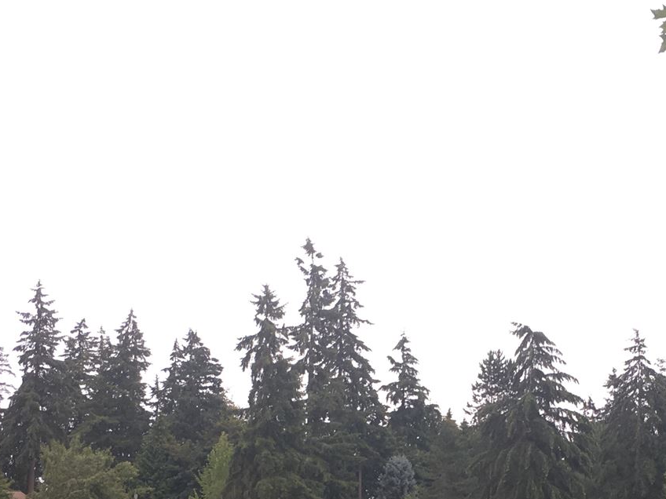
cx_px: 480
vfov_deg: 20.6
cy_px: 448
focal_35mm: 70
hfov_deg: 27.5
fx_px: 1347
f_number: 2.2
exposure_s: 1/60
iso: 25
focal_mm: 4.15
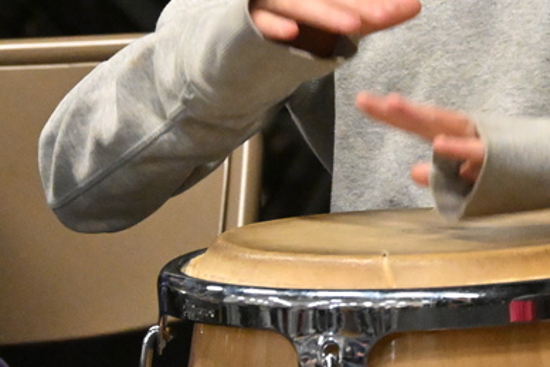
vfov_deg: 1.7
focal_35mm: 792
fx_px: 12104
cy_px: -80
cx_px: 580
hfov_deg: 2.6
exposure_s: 1/125
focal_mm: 200
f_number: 6
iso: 10000
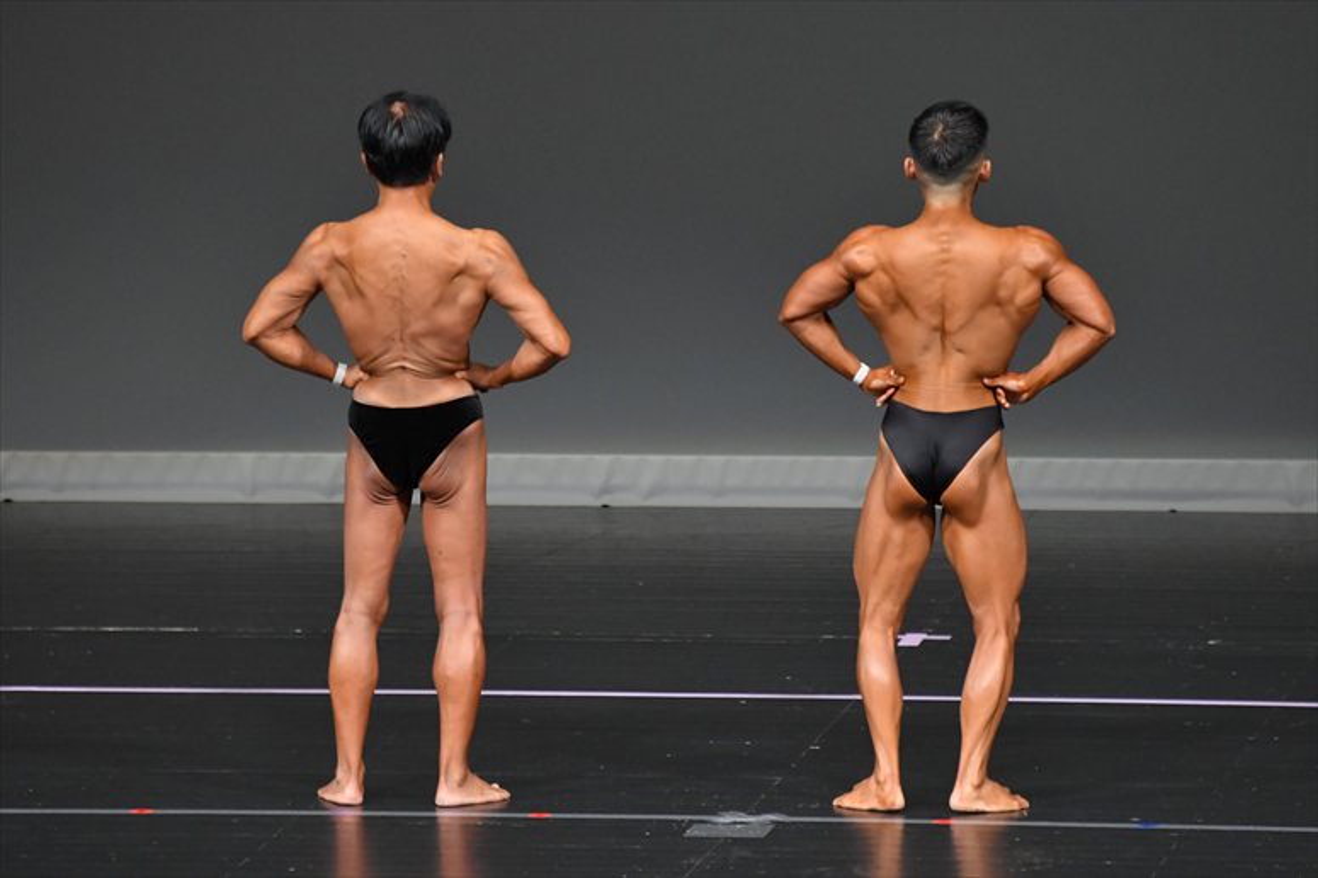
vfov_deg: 3.7
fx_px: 13723
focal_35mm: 375
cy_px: 439
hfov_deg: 5.5
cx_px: 659
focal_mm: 250
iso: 4000
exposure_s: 1/400
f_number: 5.6
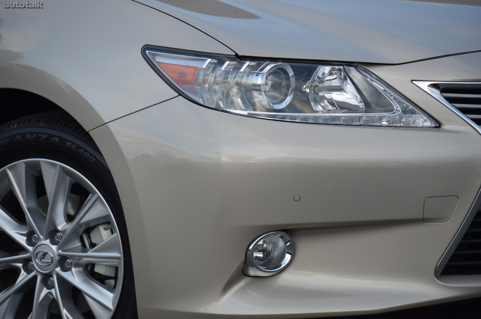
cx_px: 240
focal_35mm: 300
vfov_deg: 4.6
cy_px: 160
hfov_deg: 6.9
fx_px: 4000
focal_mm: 200
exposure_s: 1/1000
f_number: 5.6
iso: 800
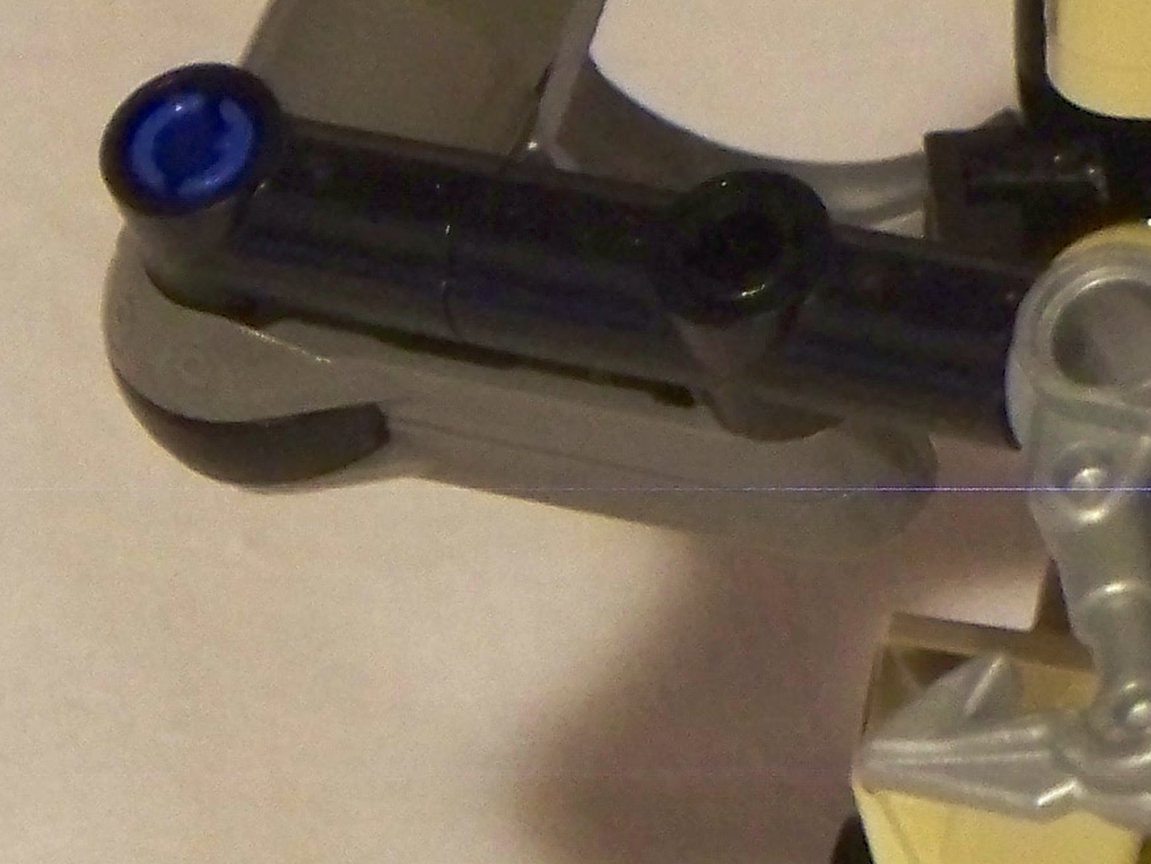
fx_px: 20823
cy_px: 108
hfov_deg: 3.2
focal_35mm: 626
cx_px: 1390
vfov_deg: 2.4
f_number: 4.4
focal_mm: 28.83
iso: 400
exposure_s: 1/10
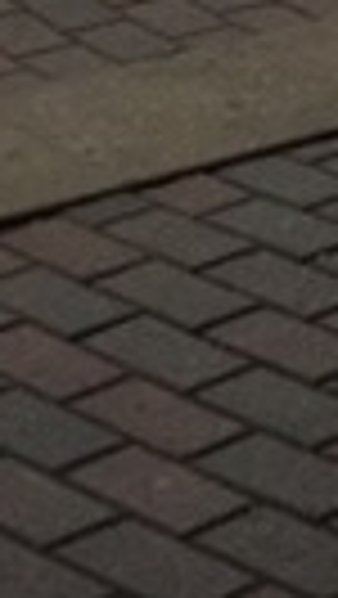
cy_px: -728
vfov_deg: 9.6
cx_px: 789
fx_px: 3228
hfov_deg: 5.8
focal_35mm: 203
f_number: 2.4
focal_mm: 3.3
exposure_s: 1/217
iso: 25
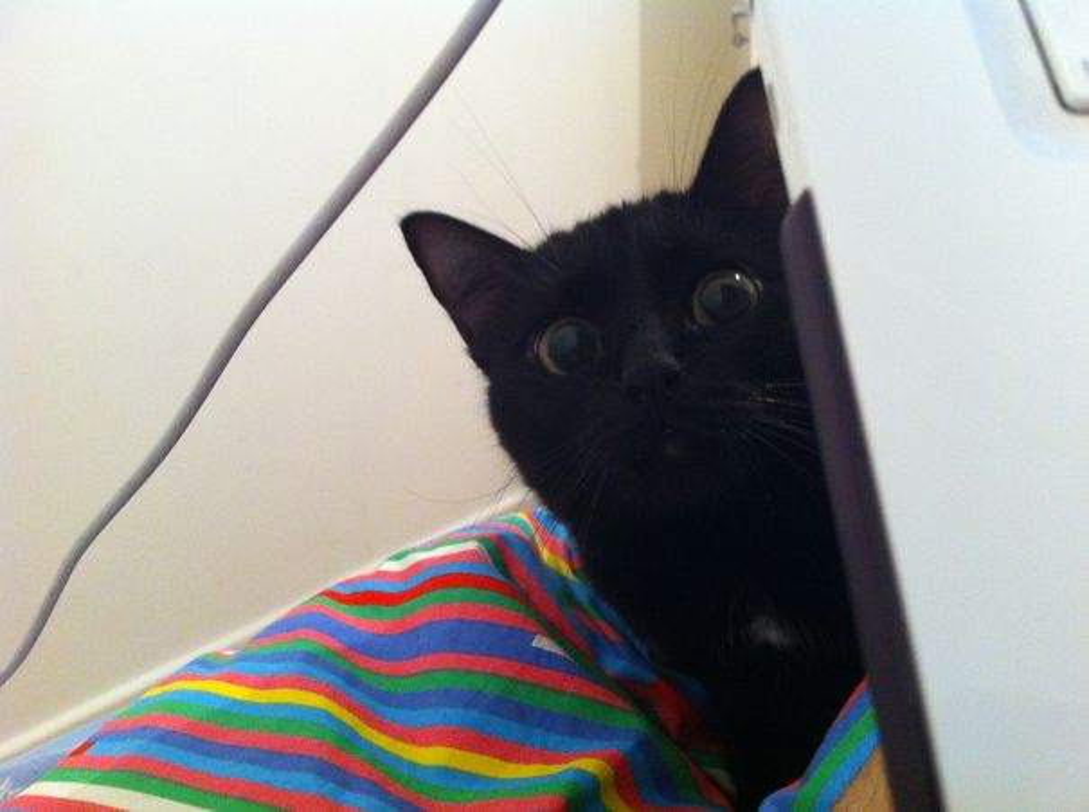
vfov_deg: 40.6
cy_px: 406
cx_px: 544
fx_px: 1099
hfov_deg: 52.7
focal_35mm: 35
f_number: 2.8
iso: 320
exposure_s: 1/15
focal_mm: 3.85
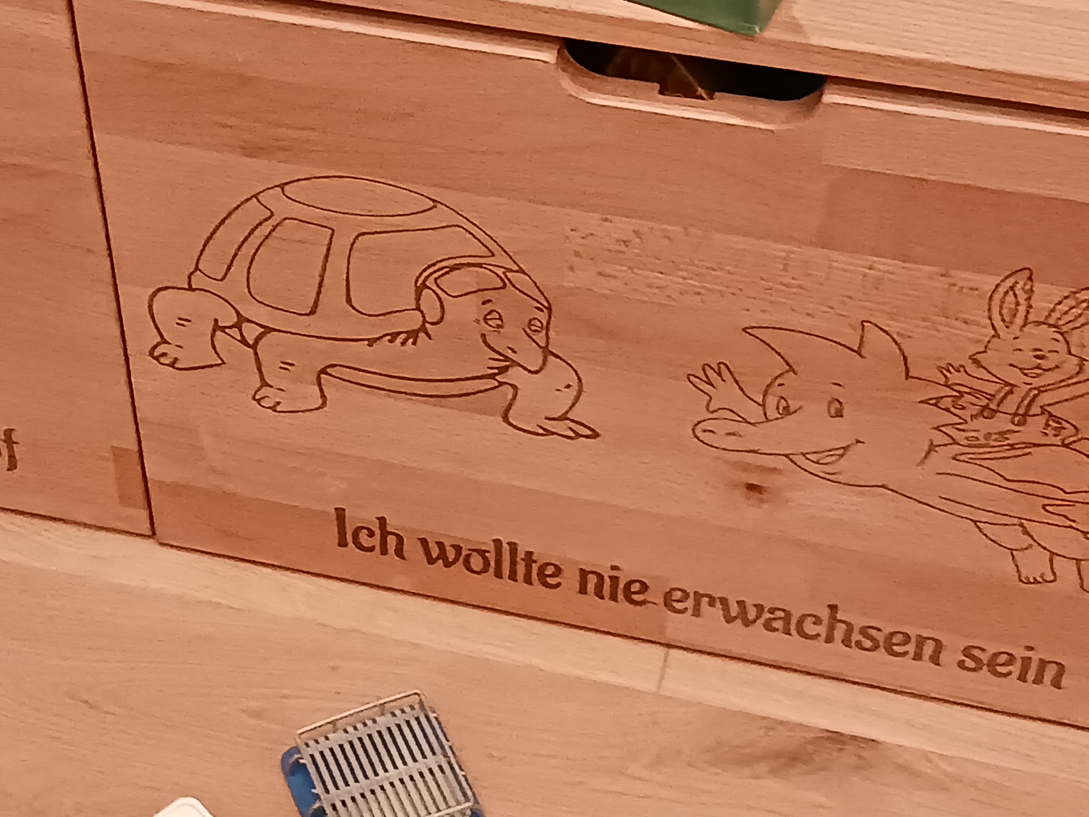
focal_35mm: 81
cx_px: 364
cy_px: 210
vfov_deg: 18.1
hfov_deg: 24.0
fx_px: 2548
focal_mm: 4
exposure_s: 1/20
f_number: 1.8
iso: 800
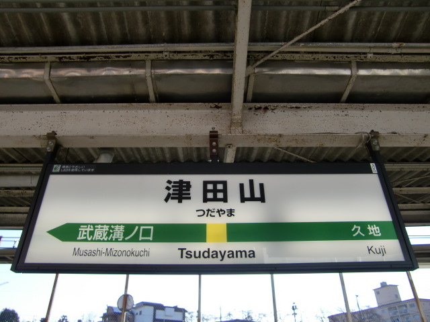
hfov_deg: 63.4
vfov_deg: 49.7
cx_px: 215
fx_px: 348
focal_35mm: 28
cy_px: 161
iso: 64
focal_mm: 4.9
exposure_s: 1/800
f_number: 2.6
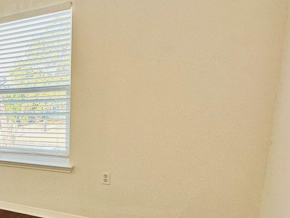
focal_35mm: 37
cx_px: -46
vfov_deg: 38.0
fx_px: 310
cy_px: 154
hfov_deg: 38.9
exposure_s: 1/120
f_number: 2.2
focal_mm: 2.22
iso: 100
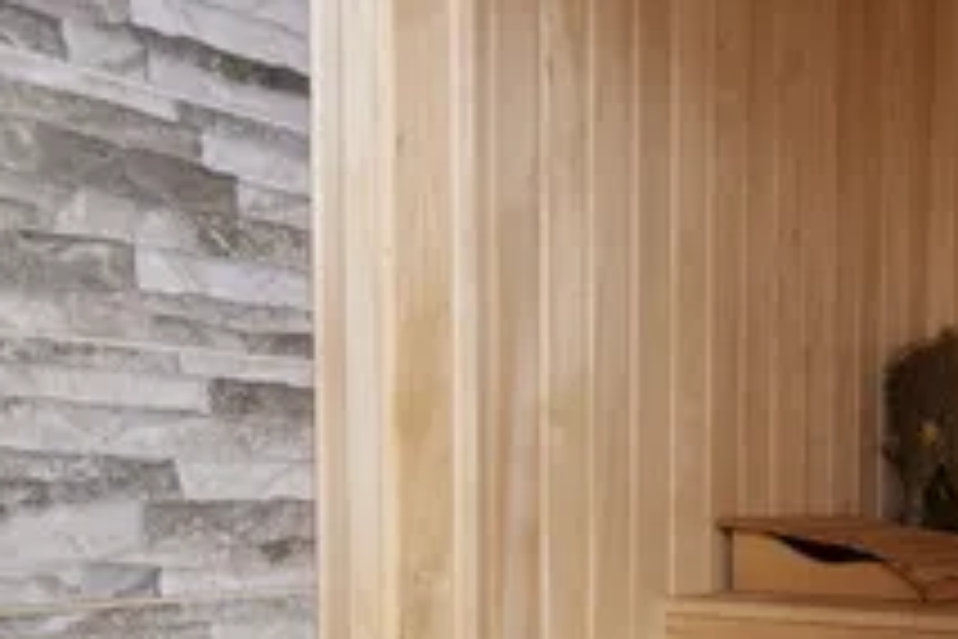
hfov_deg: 29.2
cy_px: 590
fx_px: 1463
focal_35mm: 55
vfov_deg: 23.9
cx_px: 1250
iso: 250
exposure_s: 1/160
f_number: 4
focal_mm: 16
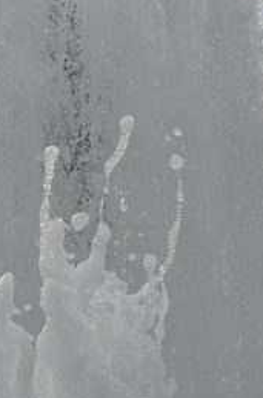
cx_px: 52
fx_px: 1699
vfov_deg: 13.2
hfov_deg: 8.8
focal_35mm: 154
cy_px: -3
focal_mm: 38
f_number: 4.2
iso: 110
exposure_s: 1/2000
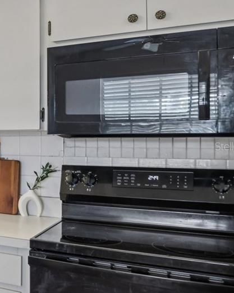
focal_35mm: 49
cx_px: -184
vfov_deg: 38.0
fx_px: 424
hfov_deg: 21.1
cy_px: 146
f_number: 8
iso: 400
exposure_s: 1/15
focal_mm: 17
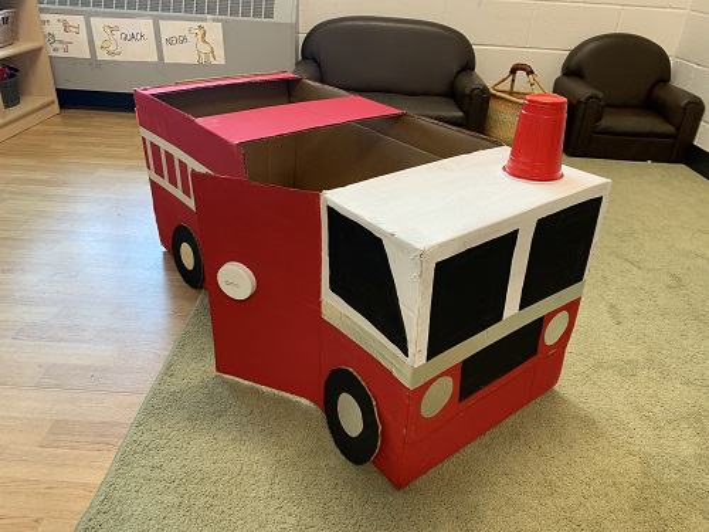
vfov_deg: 53.1
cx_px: 354
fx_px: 533
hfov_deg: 67.3
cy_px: 266
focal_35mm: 26
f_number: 1.8
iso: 100
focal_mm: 4.25
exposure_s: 1/61
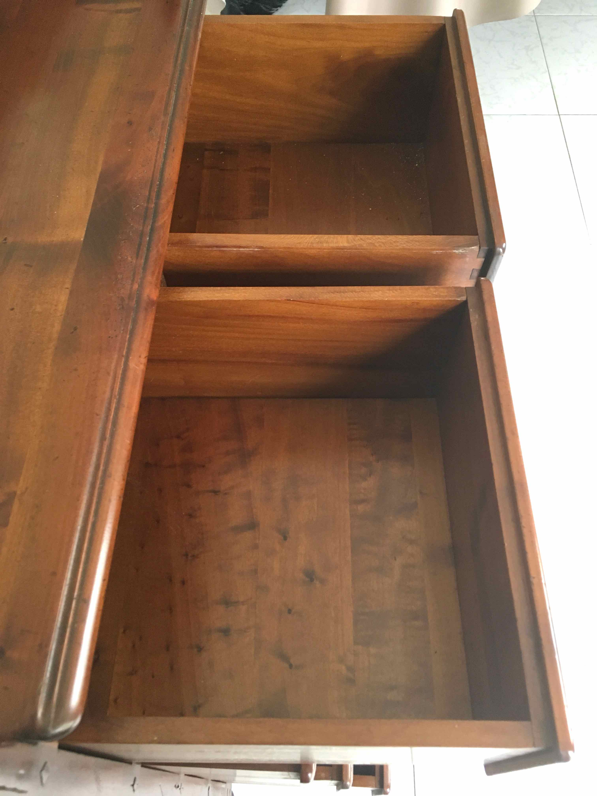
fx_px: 667
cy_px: 398
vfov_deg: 61.7
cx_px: 298
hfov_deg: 48.2
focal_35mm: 29
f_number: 2.2
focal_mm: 4.15
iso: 160
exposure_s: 1/33
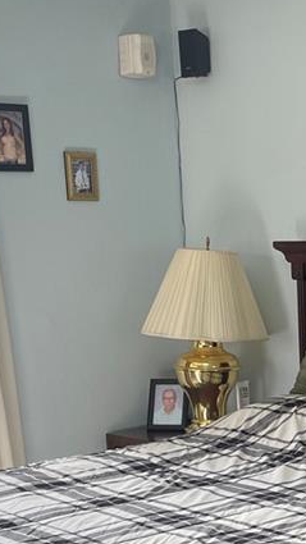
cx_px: 335
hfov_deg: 14.7
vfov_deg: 25.6
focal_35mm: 80
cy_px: 507
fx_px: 1154
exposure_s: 1/121
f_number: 1.6
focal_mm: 4.2
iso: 50
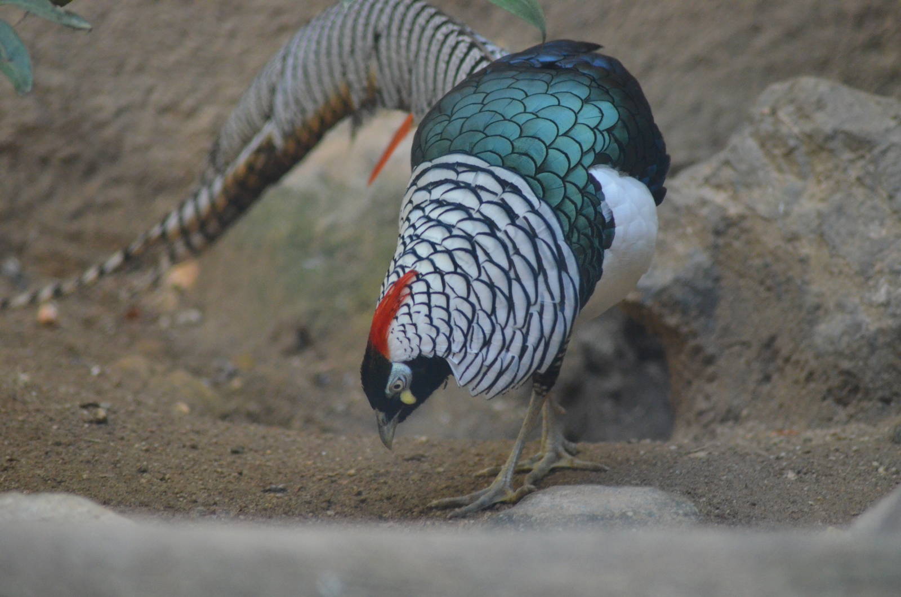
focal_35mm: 360
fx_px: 8992
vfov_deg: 3.8
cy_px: 298
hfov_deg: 5.7
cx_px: 450
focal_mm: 240
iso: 3200
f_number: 5
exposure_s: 1/160
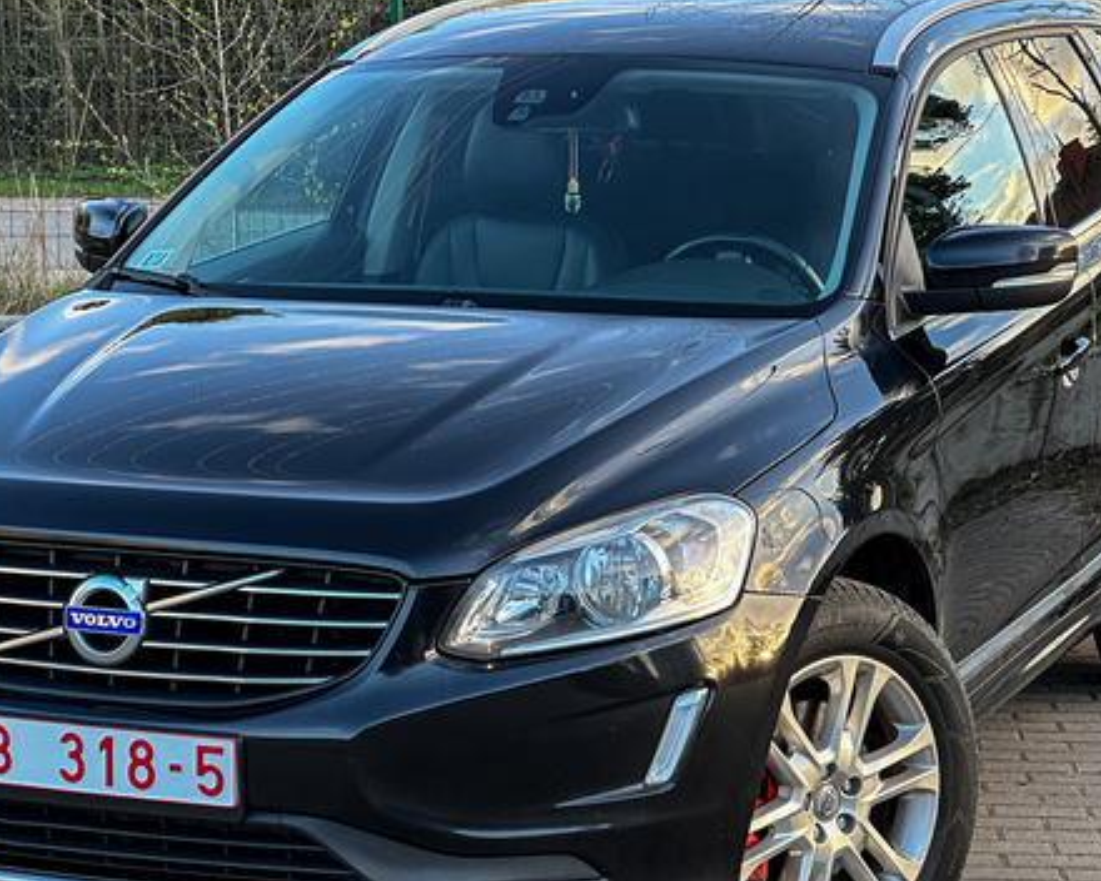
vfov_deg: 13.9
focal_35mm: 111
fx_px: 3617
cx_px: 500
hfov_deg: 17.3
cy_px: 453
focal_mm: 9
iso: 100
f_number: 2.8
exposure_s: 1/99
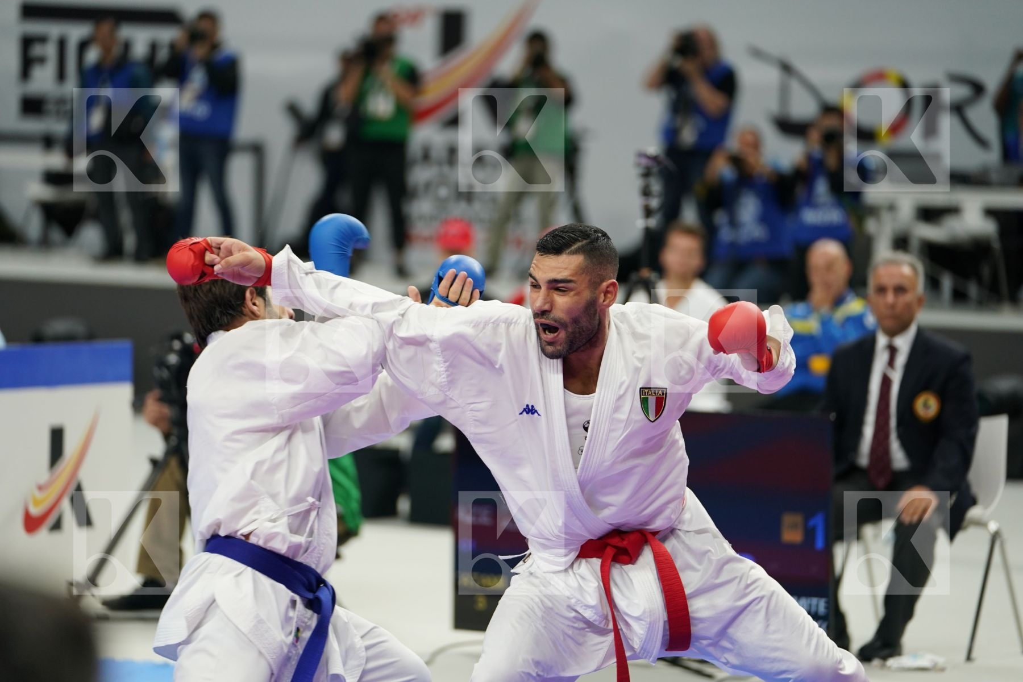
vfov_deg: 9.3
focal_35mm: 148
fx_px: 4205
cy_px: 341
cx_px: 512
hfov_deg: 13.9
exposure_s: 1/1000
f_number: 2.8
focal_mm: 148
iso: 1250
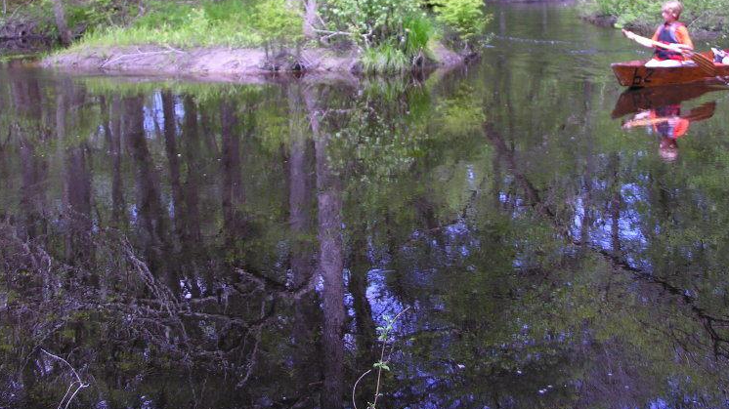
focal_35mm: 45
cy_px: 104
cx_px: 379
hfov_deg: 45.5
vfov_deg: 26.2
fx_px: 870
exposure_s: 1/125
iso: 50
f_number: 2.8
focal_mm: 8.9
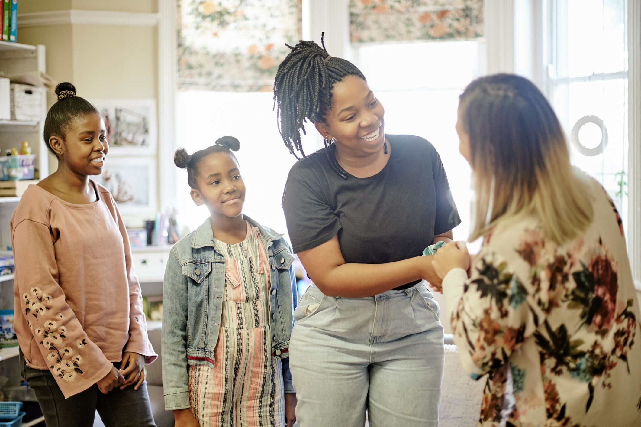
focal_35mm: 50
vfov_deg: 27.0
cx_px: 320
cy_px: 214
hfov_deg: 39.6
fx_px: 890
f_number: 1.4
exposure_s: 1/160
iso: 800
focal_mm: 50
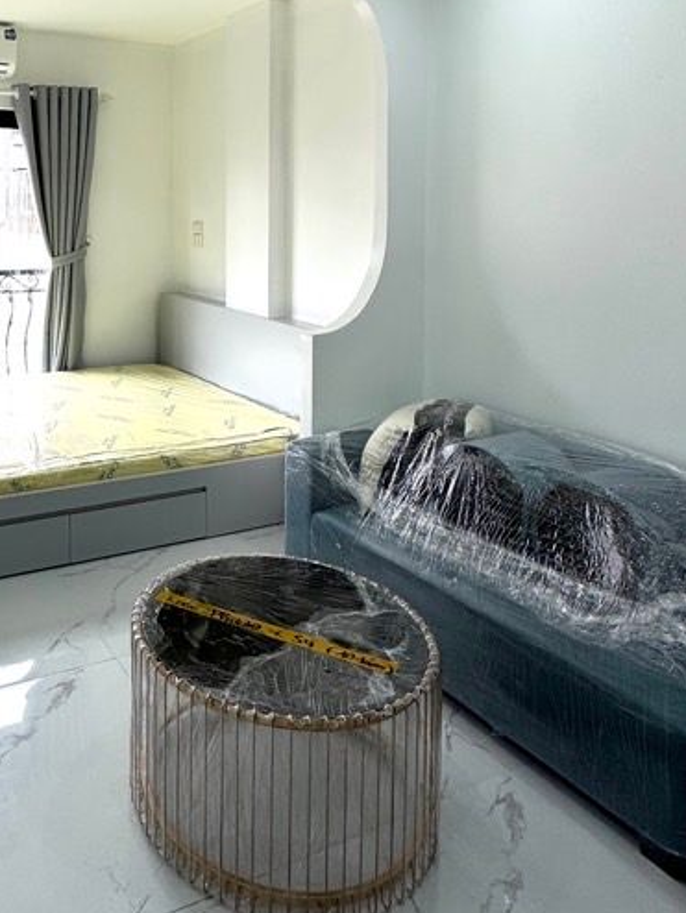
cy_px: 218
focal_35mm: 29
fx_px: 766
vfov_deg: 58.1
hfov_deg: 45.3
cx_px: 116
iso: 40
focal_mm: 2.22
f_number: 2.2
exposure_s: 1/99
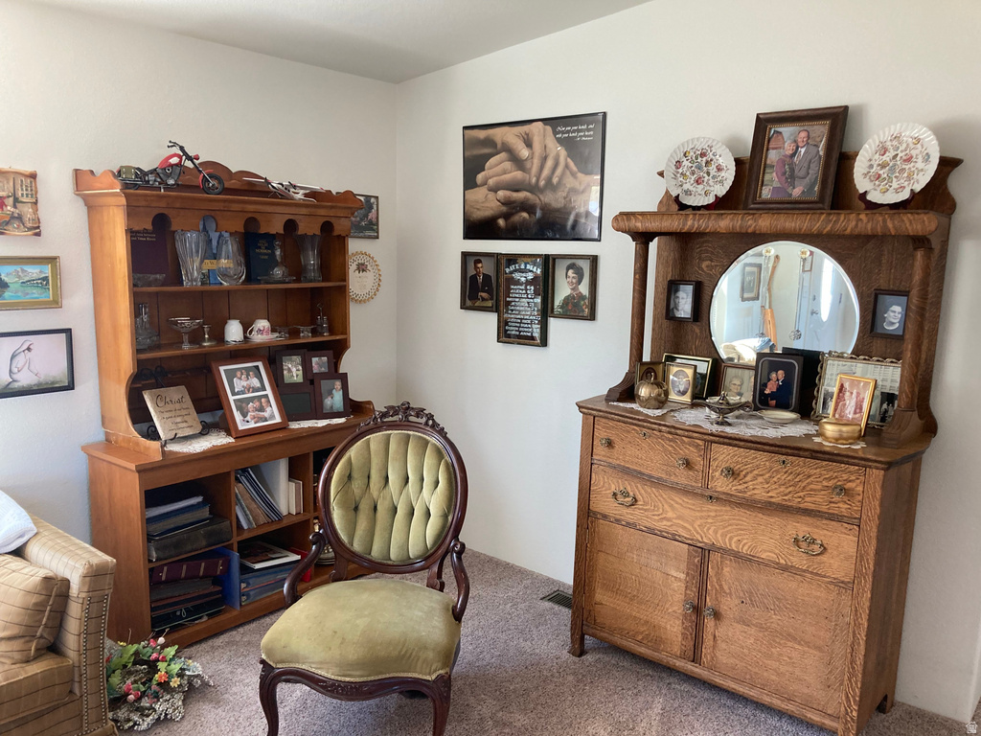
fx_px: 794
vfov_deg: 49.7
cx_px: 490
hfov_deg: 63.4
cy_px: 368
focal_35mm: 28
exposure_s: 1/60
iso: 100
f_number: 1.8
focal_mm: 3.99
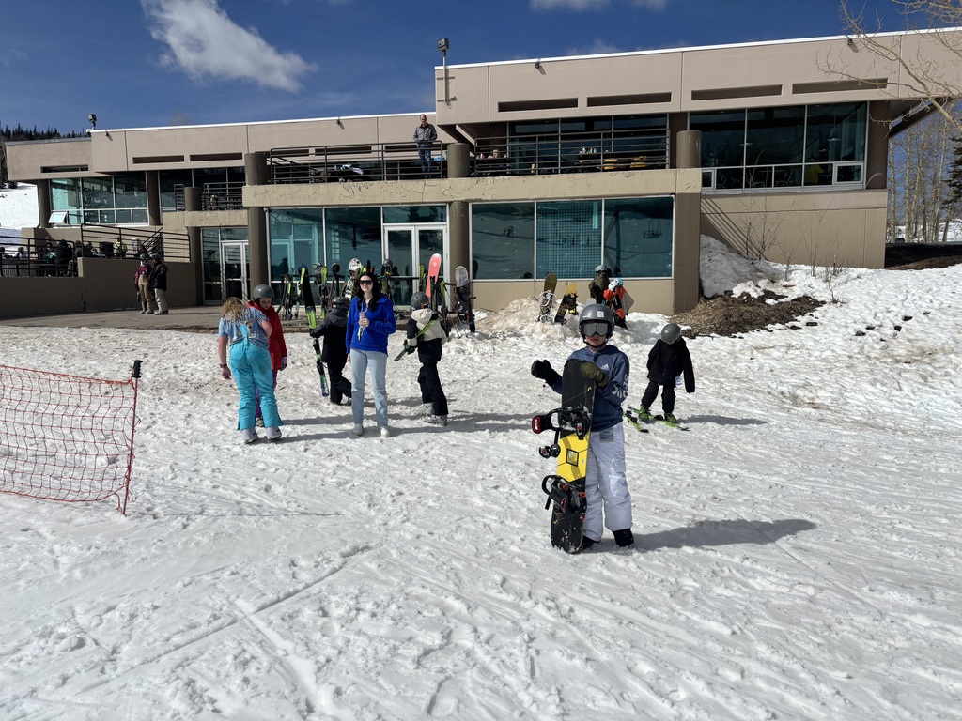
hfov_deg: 67.3
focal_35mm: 26
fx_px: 723
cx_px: 481
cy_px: 360
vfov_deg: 53.1
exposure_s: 1/16129
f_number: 1.6
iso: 50
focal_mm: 5.96
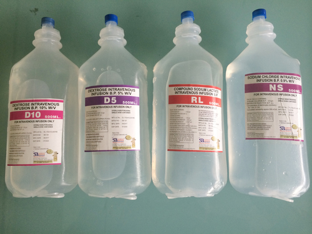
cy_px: 117
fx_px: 270
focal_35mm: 30
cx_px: 156
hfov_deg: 60.0
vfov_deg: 46.8
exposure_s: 1/40
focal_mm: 4.12
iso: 32
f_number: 2.2
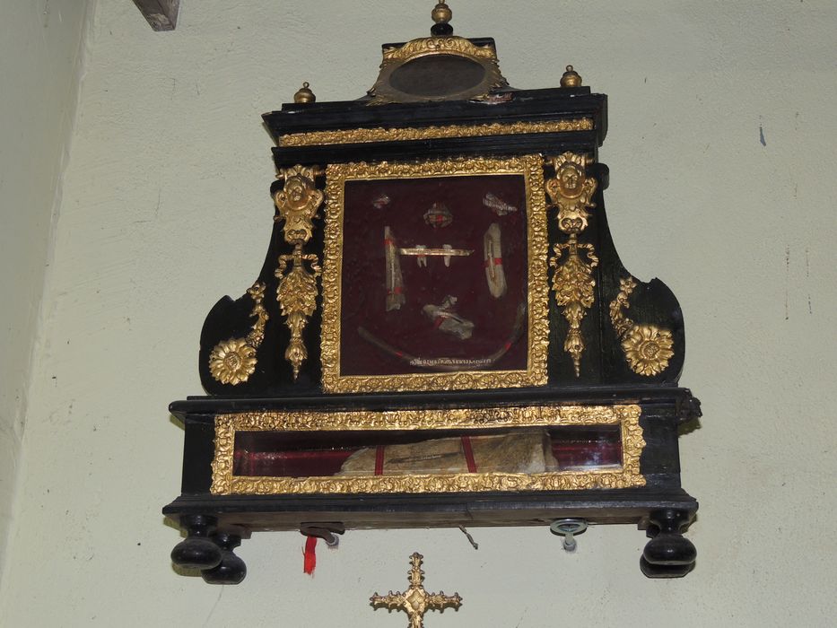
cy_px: 314
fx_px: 1209
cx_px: 418
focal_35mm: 50
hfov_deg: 38.2
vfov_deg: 29.1
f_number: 3.6
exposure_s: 1/40
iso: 200
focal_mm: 8.9
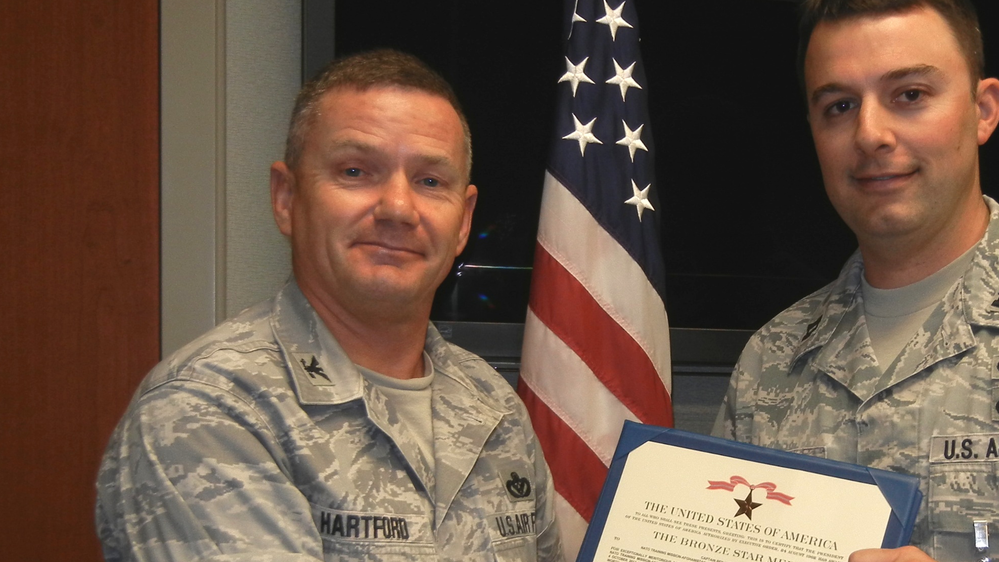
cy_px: 444
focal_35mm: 54
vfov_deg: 22.0
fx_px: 1430
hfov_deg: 38.1
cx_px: 657
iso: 160
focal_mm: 5.4
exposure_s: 1/39.7
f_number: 3.5
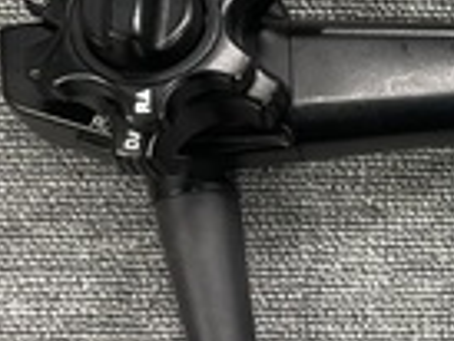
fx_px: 998
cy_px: 195
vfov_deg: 19.4
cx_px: 590
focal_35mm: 76
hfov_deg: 22.8
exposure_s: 1/60
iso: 200
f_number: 1.6
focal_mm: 4.2
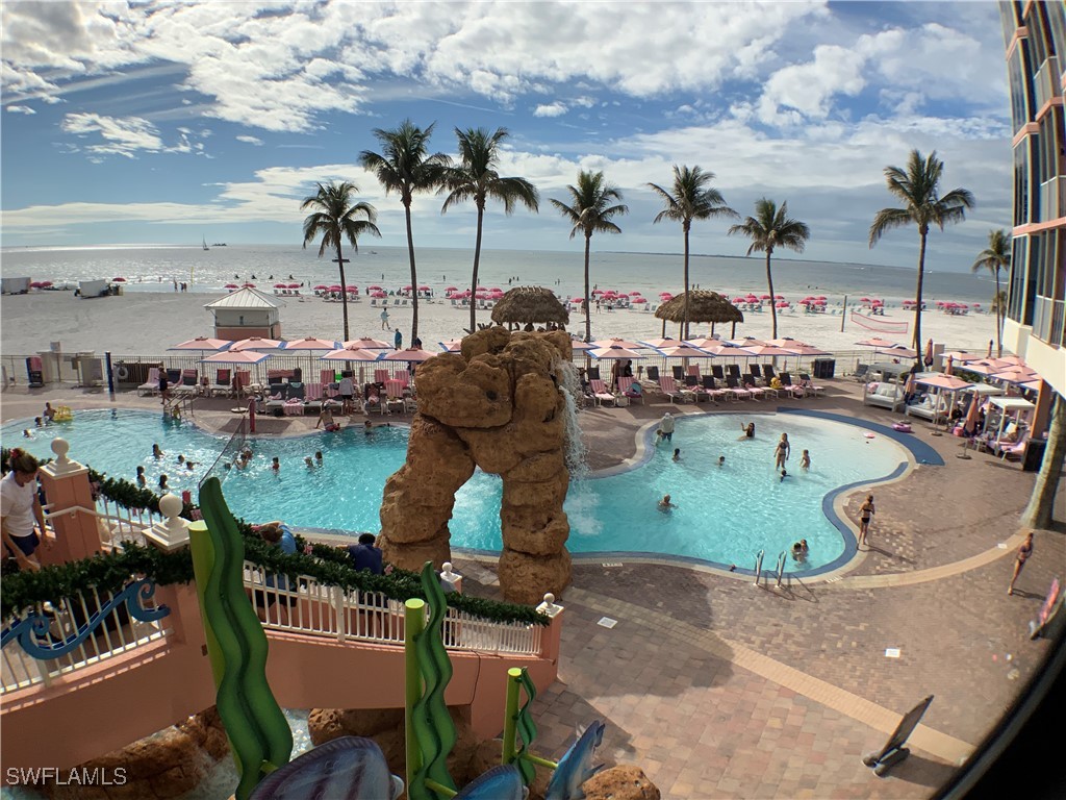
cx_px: 533
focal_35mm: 29
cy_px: 400
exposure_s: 1/5263
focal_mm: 3
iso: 20
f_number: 1.8
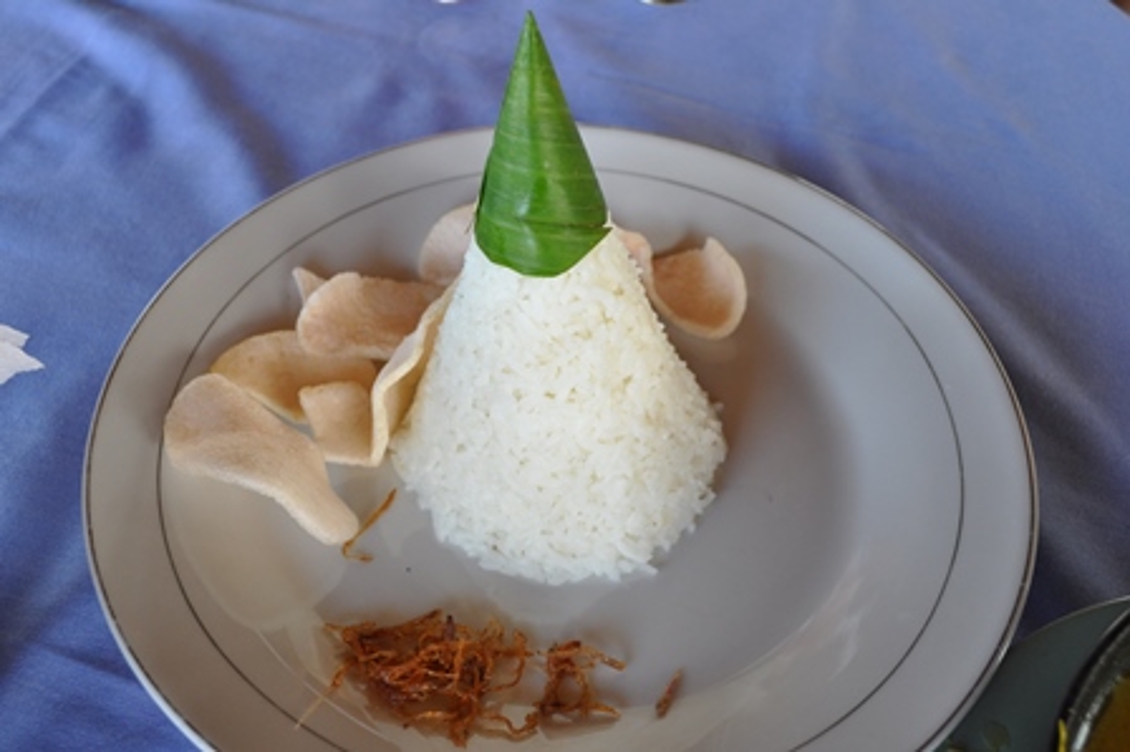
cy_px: 376
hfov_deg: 49.6
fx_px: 1223
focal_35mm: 39
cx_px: 565
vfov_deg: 34.2
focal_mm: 26
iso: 400
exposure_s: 1/60
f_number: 5.6
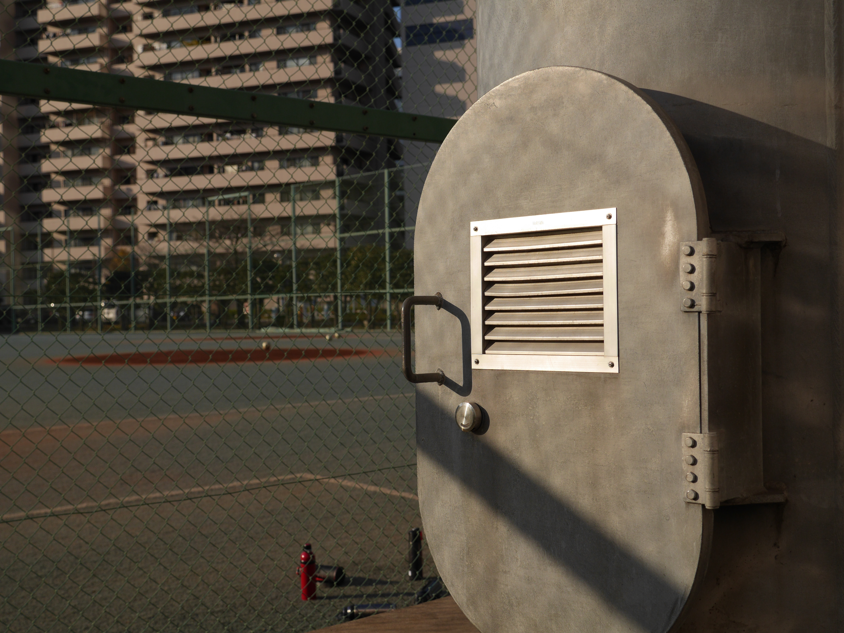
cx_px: 422
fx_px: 1122
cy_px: 316
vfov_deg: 31.5
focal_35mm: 46
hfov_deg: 41.2
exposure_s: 1/2500
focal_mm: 23
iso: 200
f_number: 4
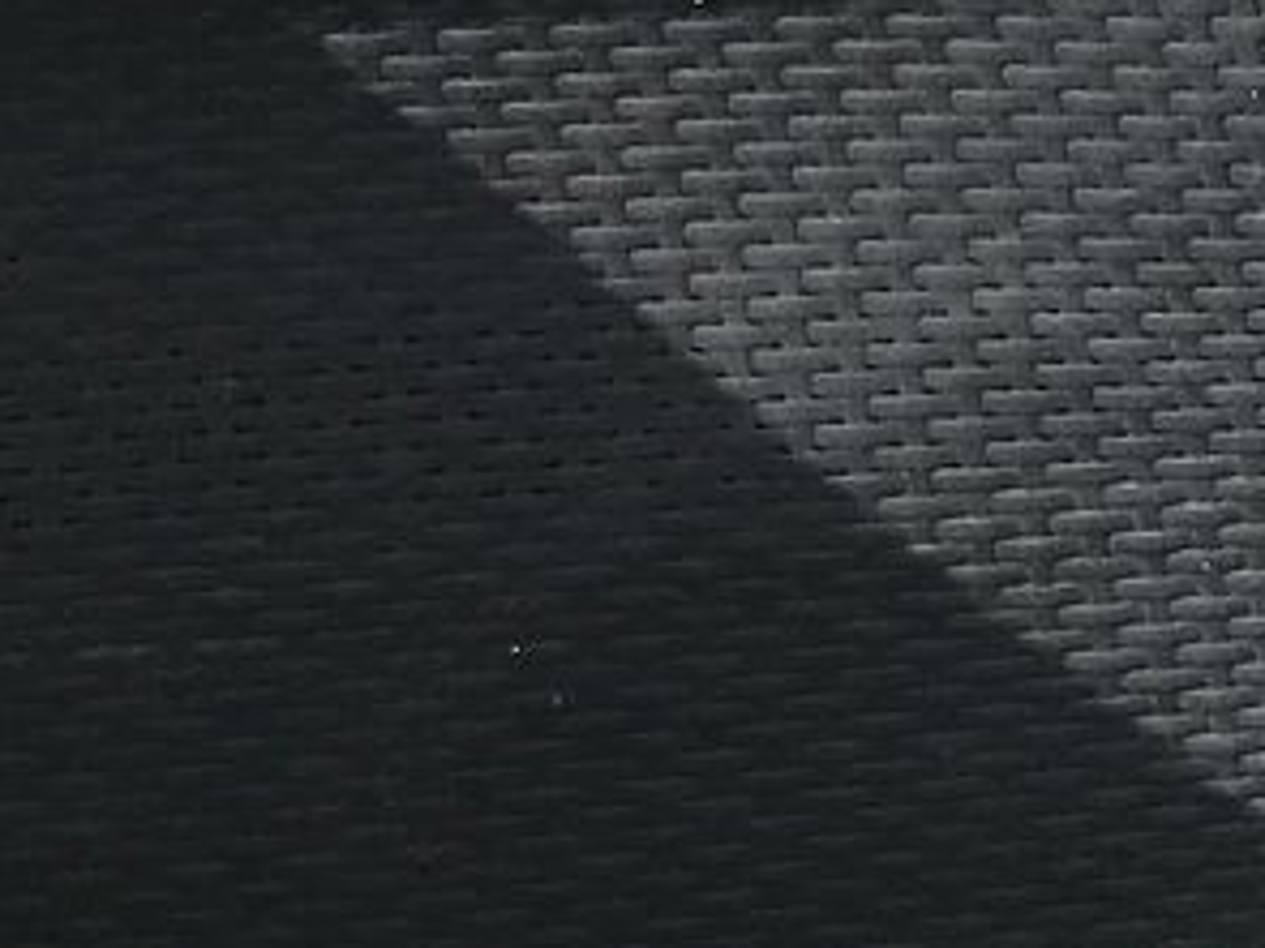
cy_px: -1596
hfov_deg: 11.6
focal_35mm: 152
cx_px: 2603
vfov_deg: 8.6
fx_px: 5552
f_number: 1.8
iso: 20
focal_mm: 3.99
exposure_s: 1/1623
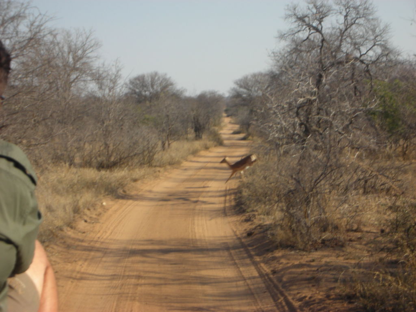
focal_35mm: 105
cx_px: 208
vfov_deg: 14.1
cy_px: 156
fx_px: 1262
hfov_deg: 18.7
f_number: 5.4
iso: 50
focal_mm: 17.4
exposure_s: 1/162
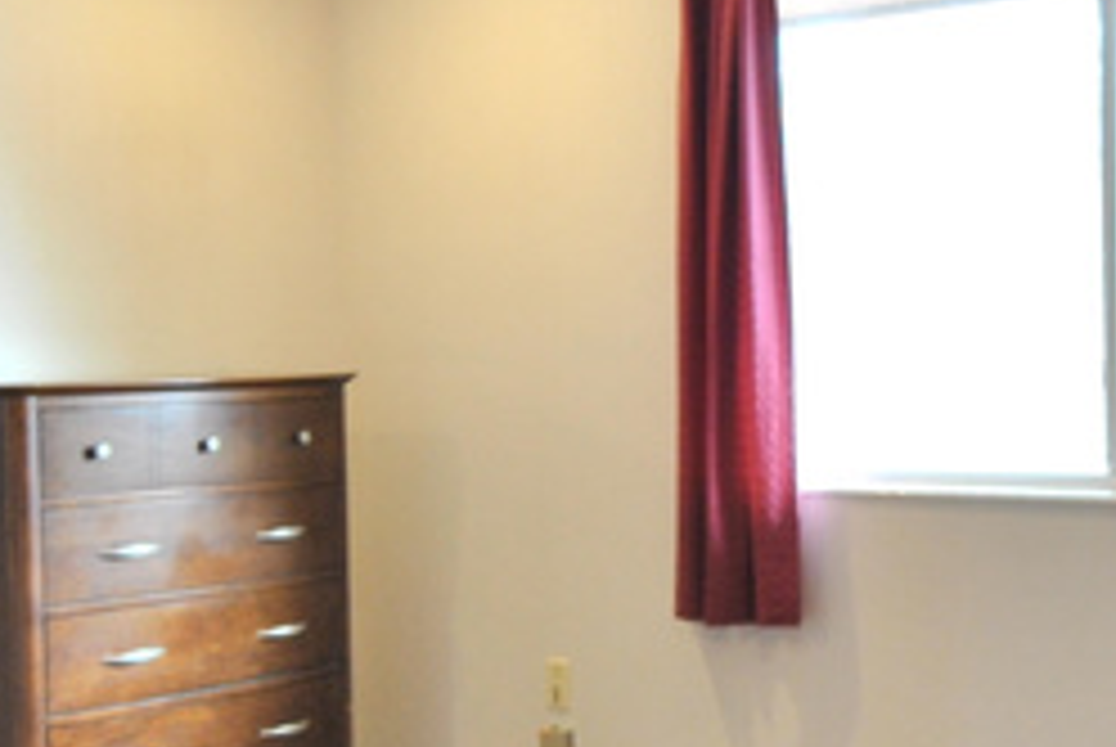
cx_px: 652
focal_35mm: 62
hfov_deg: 32.3
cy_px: 425
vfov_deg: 22.0
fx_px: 1924
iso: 280
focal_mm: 10
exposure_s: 1/30
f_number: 3.5
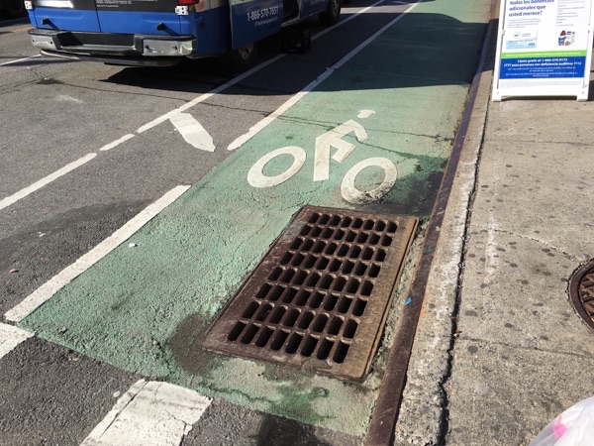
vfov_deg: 48.2
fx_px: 498
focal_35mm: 29
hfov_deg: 61.7
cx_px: 297
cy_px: 223
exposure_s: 1/1326
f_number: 2.2
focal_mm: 4.15
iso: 25
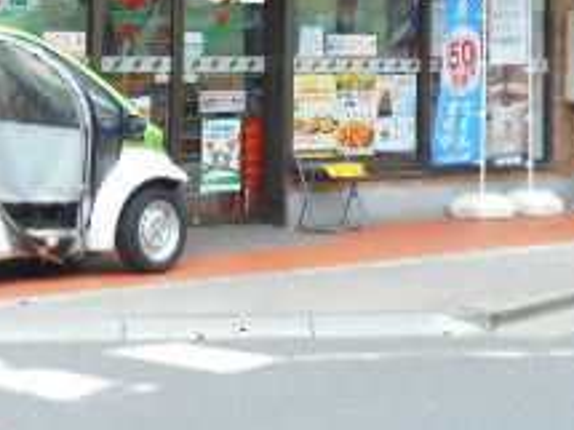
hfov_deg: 17.0
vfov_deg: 12.5
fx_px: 1922
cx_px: 272
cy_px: -53
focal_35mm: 116
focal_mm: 6.7
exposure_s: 1/100
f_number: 3.9
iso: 80
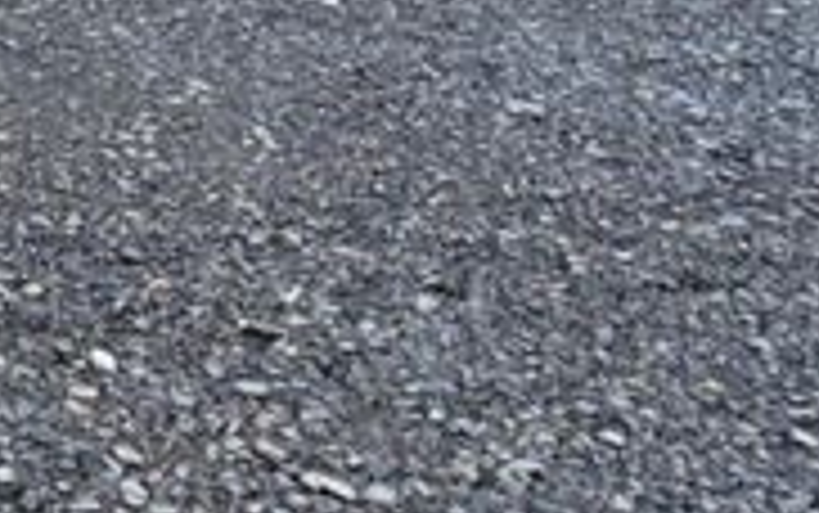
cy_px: -464
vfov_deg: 13.6
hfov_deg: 20.8
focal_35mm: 84
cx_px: -423
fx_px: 1876
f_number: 1.78
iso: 200
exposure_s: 1/100
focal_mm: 6.76
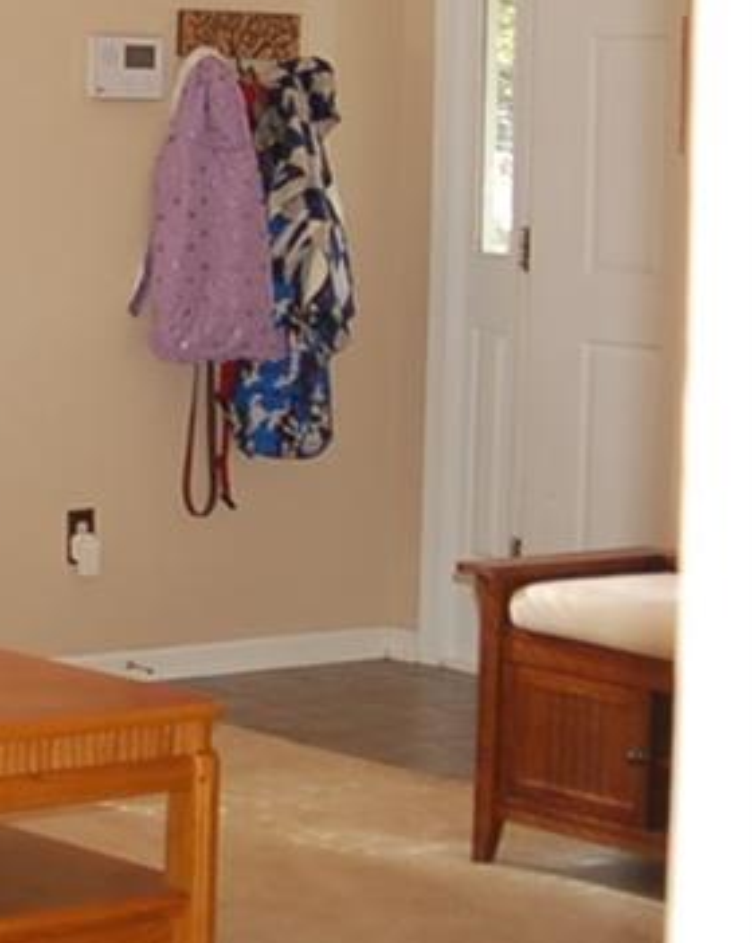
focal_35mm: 115
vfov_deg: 16.6
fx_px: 3205
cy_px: 156
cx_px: -604
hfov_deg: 12.3
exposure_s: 1/60
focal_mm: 28
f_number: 3.3
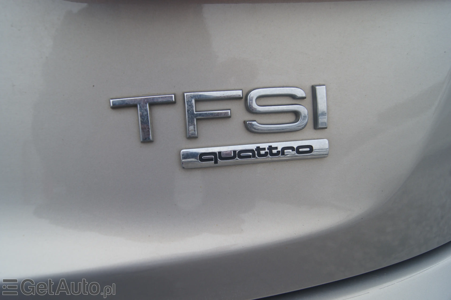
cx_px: 226
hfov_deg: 57.2
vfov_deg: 39.9
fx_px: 413
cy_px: 150
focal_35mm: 33
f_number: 6.3
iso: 100
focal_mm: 22
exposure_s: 1/100
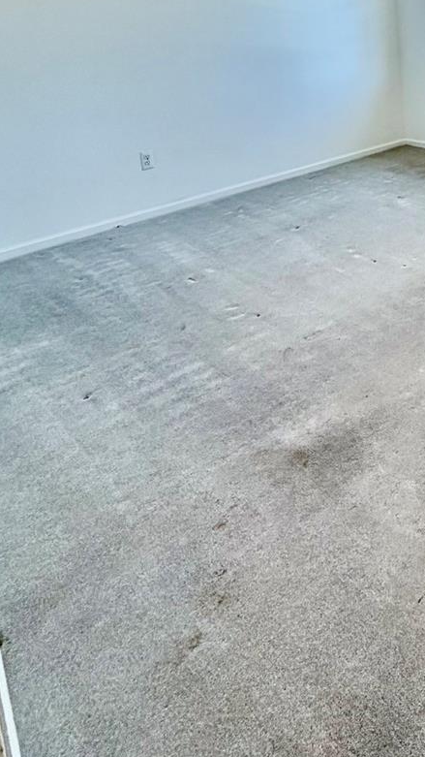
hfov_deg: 31.1
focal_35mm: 30
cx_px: 540
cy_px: 85
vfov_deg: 56.2
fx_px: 601
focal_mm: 2.22
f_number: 2.2
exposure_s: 1/120
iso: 80
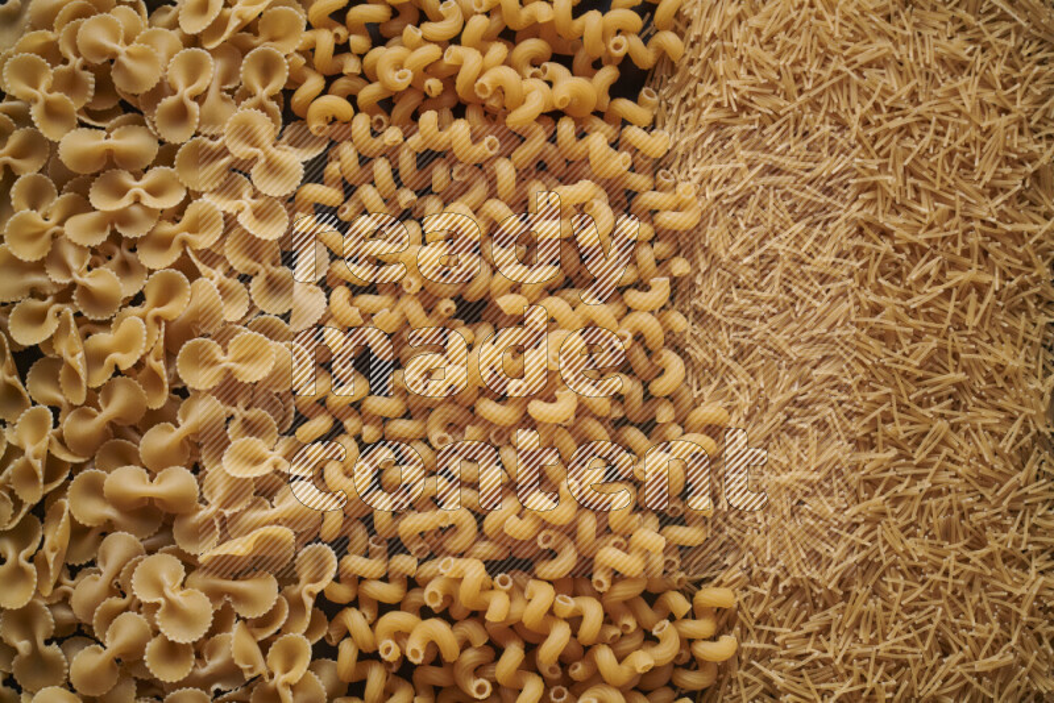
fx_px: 1464
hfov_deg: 39.6
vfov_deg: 27.0
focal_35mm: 50
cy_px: 352
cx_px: 527
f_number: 8
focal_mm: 50
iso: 160
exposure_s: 1/100
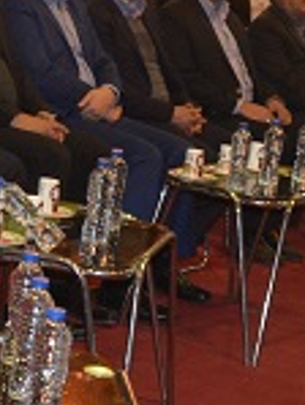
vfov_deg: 14.4
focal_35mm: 136
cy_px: 113
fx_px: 1595
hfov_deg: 10.8
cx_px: -3
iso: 800
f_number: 3.8
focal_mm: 22
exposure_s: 1/60
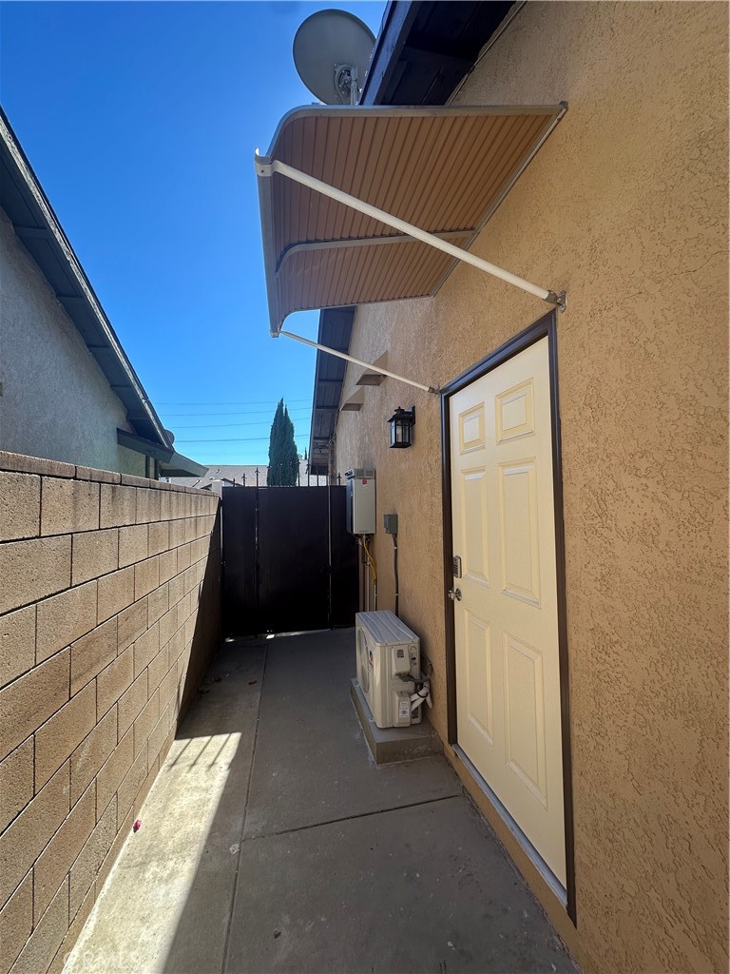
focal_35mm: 14
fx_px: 394
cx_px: 365
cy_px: 487
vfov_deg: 102.1
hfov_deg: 85.7
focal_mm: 2.22
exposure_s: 1/532
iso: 40
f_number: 2.2
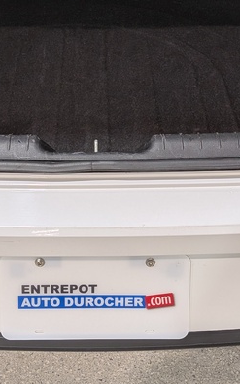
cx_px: 106
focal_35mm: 66
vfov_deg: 29.6
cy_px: 31
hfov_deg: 19.7
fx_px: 690
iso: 30
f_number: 1.7
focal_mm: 4.53
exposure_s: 1/267
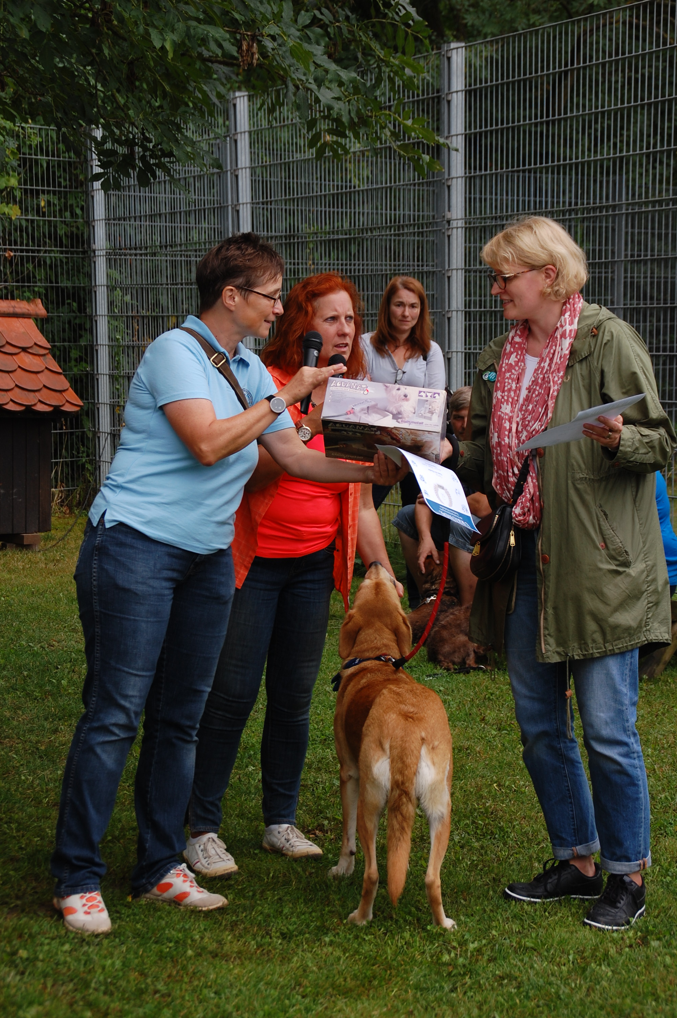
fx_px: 2204
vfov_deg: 26.0
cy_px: 509
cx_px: 338
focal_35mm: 78
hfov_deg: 17.5
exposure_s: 1/160
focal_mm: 52
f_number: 6.3
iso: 200
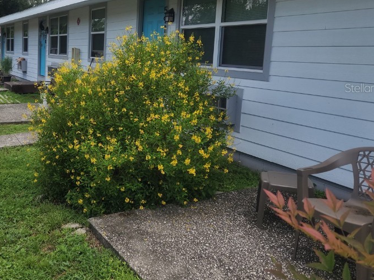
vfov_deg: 40.1
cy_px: 88
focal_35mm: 35
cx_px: 113
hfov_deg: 51.2
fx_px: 378
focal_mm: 5.4
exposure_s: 1/562
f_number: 1.8
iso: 20
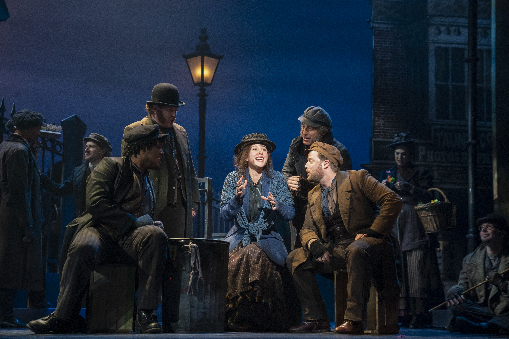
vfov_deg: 19.2
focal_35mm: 71
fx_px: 1004
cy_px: 168
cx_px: 254
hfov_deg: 28.5
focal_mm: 70
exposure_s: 1/250
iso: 4000
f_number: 3.5
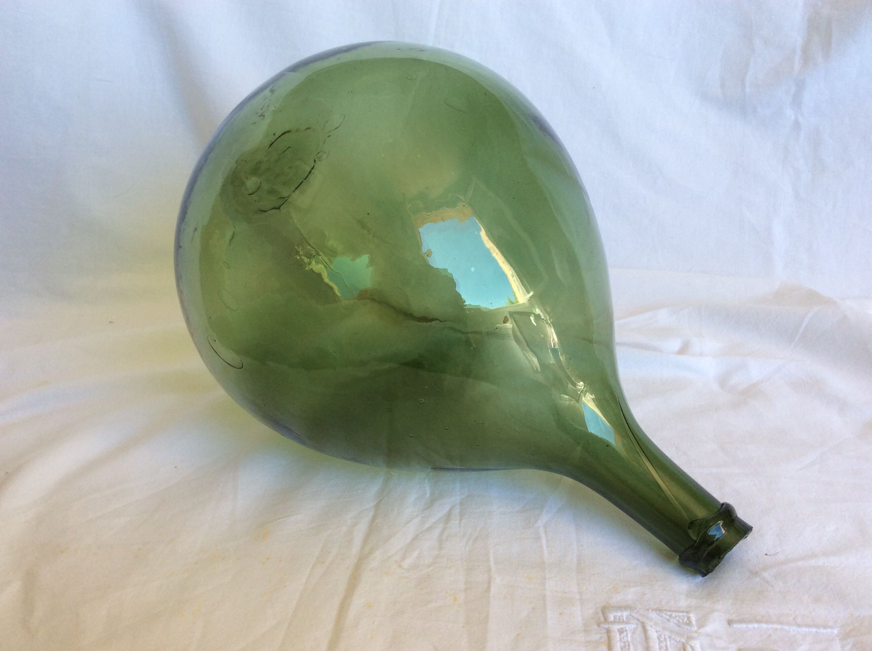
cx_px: 436
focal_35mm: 32
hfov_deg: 56.9
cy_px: 326
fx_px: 805
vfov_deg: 44.1
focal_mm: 3.3
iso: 32
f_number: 2.4
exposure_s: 1/129
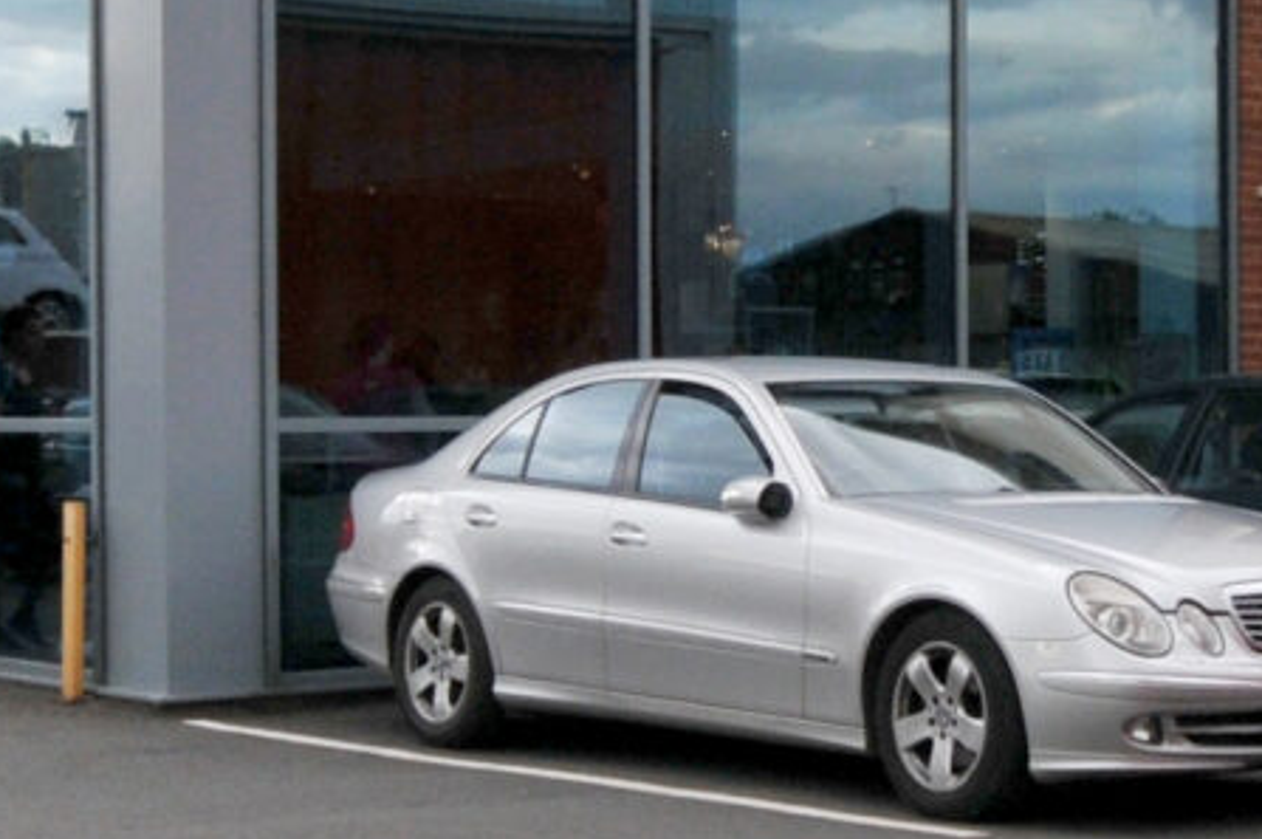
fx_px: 3011
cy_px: 384
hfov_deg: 23.5
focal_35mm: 86
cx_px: 867
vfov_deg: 15.8
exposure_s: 1/200
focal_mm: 10
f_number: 8
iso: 400
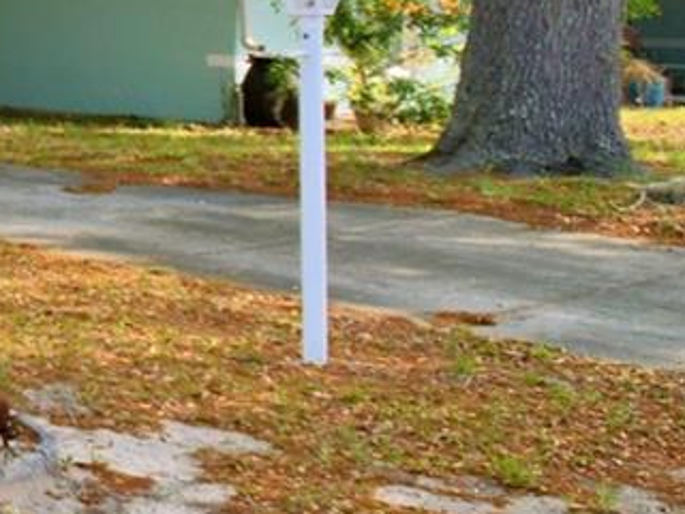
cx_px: -843
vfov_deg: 19.6
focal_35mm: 72
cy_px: -43
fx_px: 1425
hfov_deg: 16.4
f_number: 4.5
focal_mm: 10
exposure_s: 1/800
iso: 100
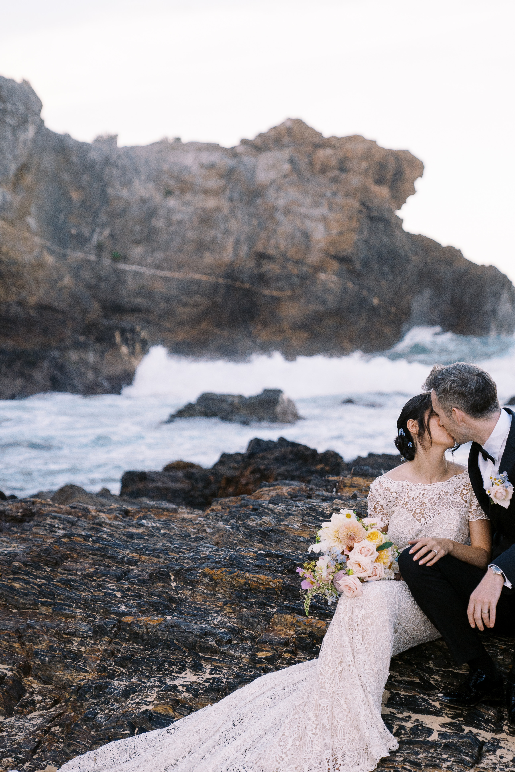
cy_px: 439
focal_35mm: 86
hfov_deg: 15.9
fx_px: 1845
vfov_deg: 23.6
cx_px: 294
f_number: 2.8
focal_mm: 61
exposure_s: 1/2000
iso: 250
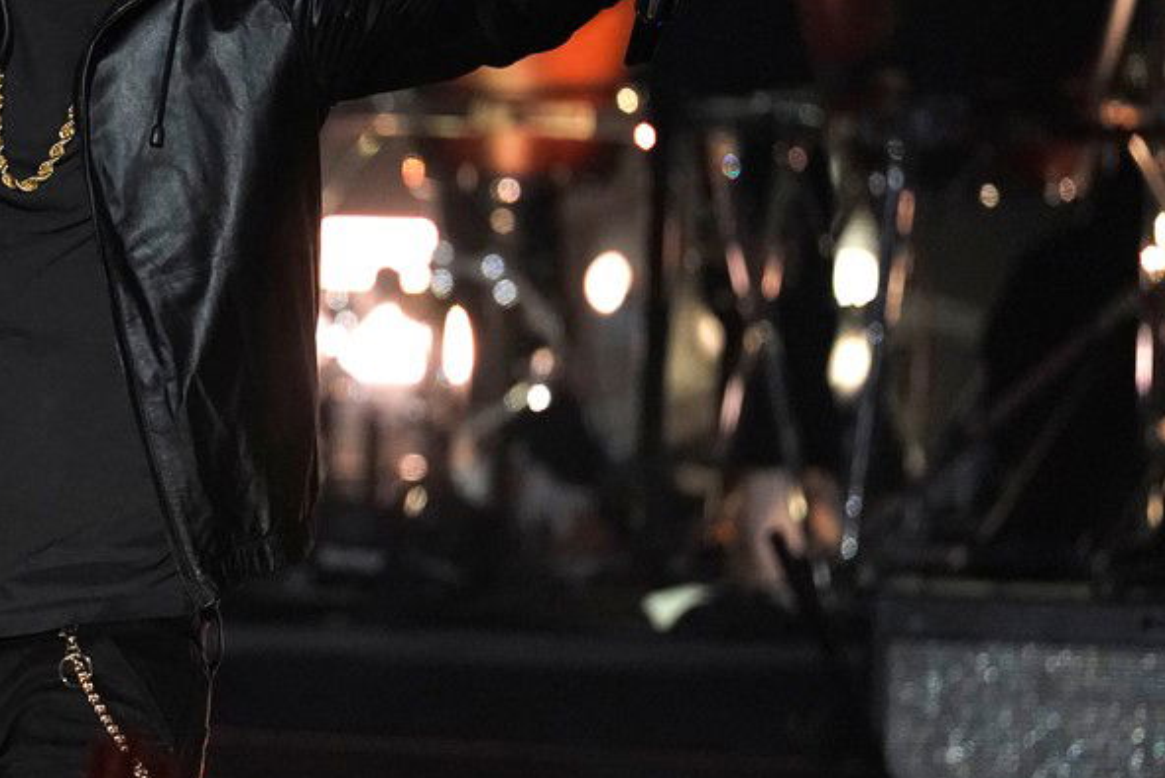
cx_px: -30
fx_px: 41009
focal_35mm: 1267
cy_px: 204
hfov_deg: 1.6
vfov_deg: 1.1
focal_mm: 600
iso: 5000
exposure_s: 1/500
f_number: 4
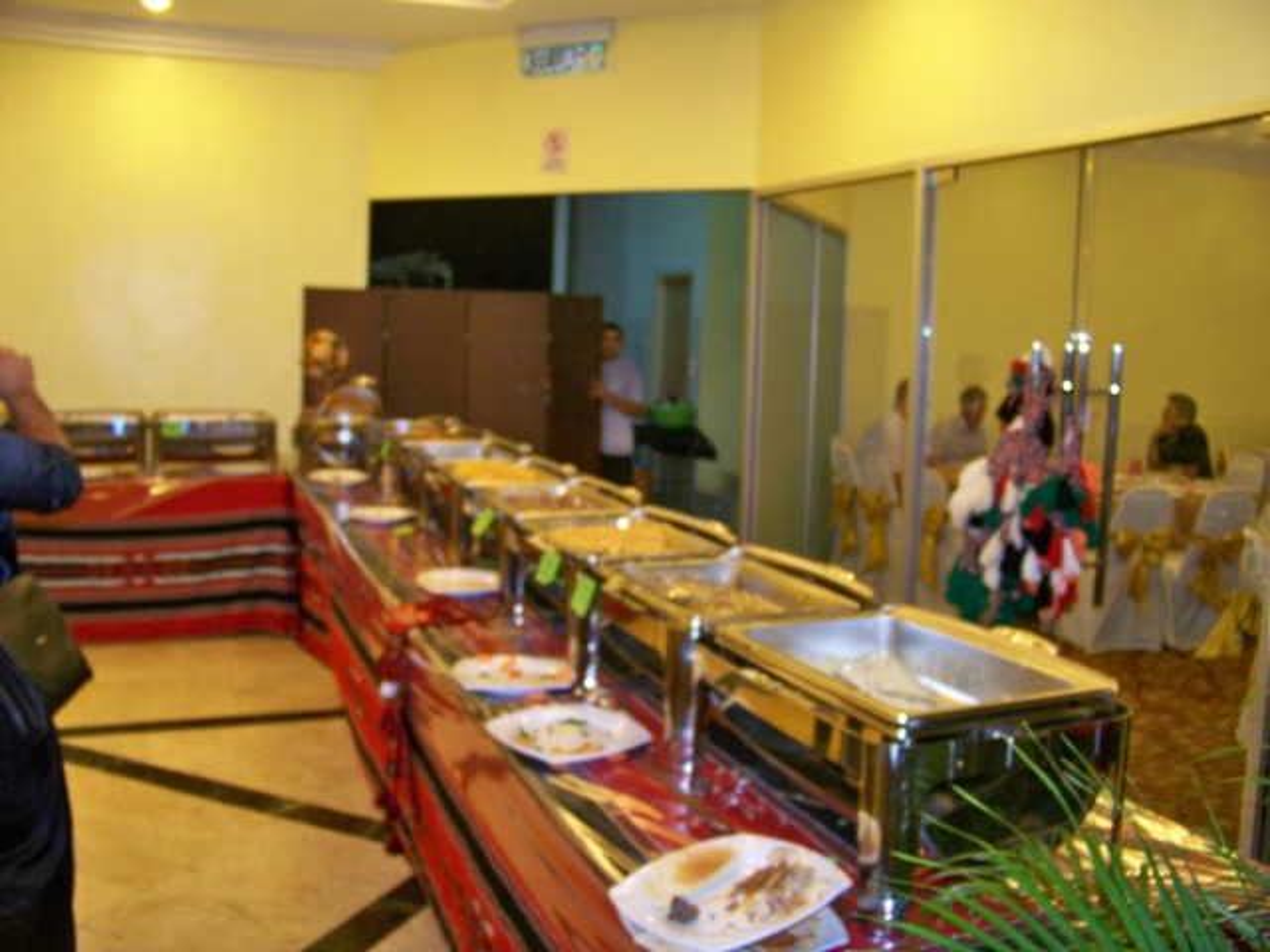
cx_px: 635
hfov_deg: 55.4
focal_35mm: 33
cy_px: 476
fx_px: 1211
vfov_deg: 42.9
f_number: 2.8
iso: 200
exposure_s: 1/30
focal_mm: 5.85
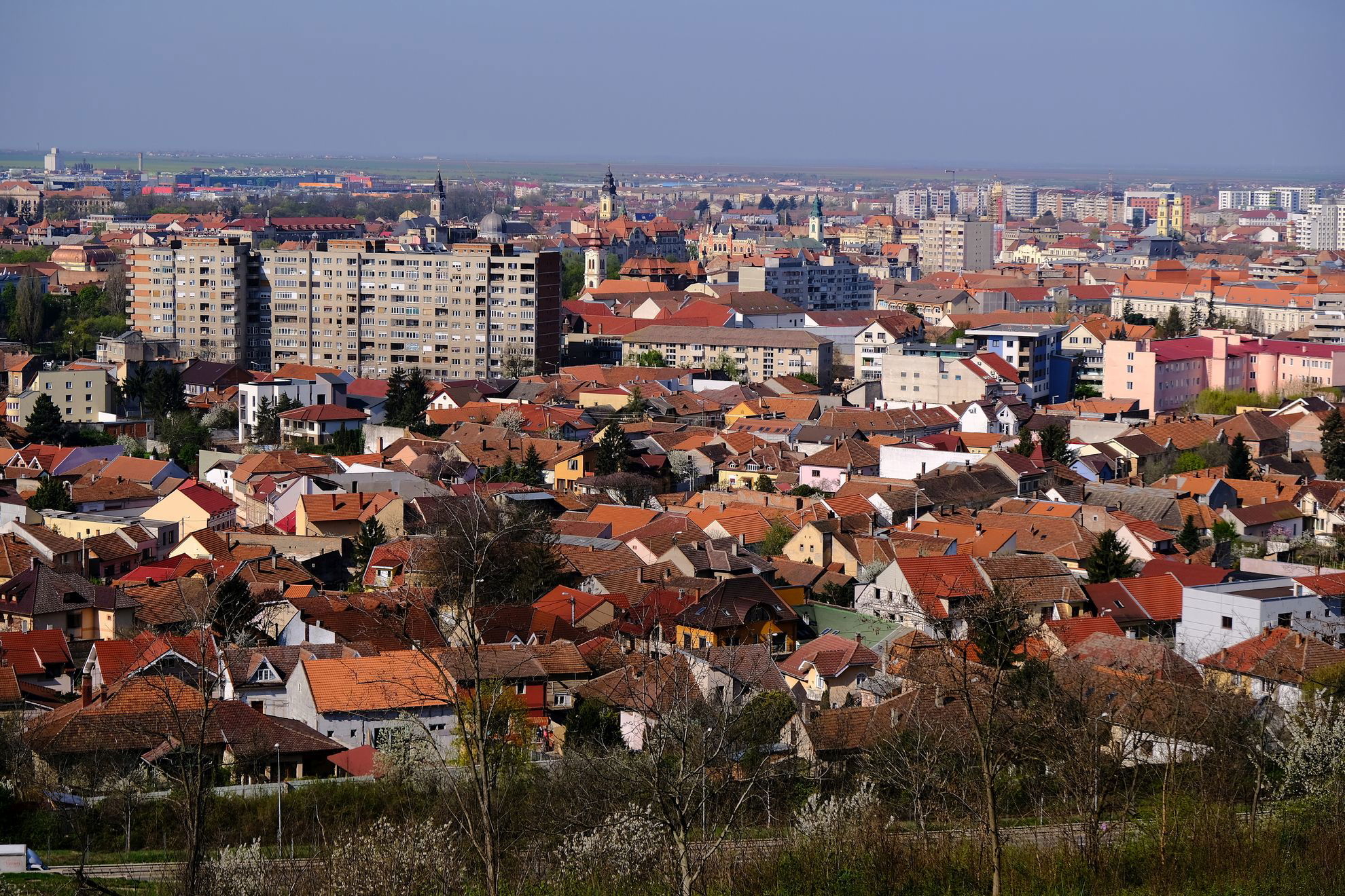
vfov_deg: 16.5
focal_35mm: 83
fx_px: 3101
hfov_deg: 24.5
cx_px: 672
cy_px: 448
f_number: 5.6
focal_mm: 55
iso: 200
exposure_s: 1/950
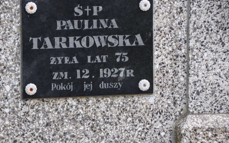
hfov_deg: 8.4
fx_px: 1566
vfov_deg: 5.2
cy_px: 50
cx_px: 88
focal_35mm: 251
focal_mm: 130
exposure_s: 1/160
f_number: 5.6
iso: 250
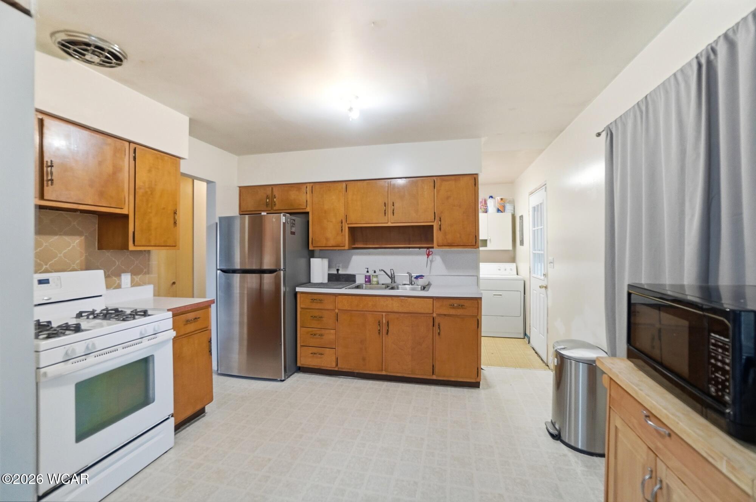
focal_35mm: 15
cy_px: 251
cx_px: 378
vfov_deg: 77.2
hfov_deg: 100.4
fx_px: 315
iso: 125
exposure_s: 1/50
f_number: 5
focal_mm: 10
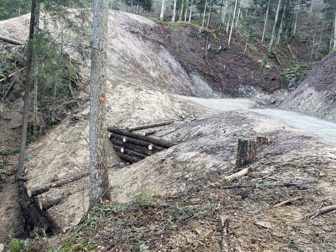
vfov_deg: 53.1
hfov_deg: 67.3
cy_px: 126
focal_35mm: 26
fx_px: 252
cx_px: 168
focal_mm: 4.2
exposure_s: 1/121
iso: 50
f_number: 1.6
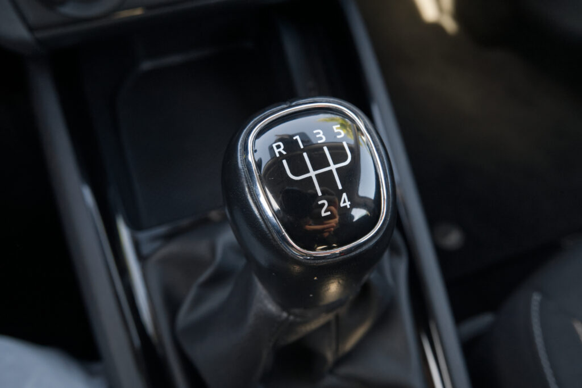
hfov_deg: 63.7
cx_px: 291
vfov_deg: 45.0
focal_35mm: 29
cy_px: 194
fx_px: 469
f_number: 7.1
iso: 2000
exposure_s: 1/80
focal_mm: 19.2
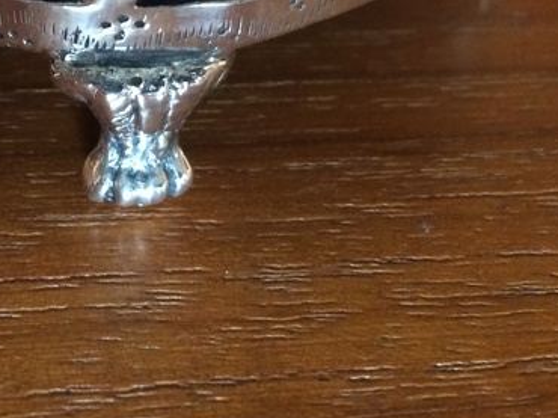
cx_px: 100
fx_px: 1176
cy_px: -72
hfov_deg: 26.1
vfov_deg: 19.1
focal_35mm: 73
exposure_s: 1/17
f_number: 2.2
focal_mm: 4.12
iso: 320
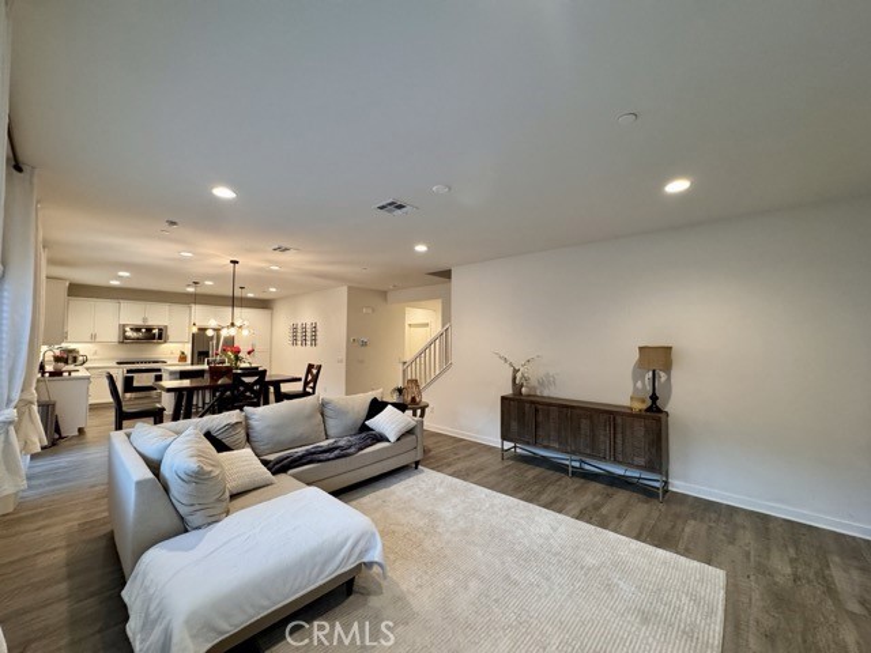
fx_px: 352
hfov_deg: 102.1
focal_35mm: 14
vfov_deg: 85.7
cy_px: 326
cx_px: 436
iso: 320
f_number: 2.2
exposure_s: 1/120
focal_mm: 2.22
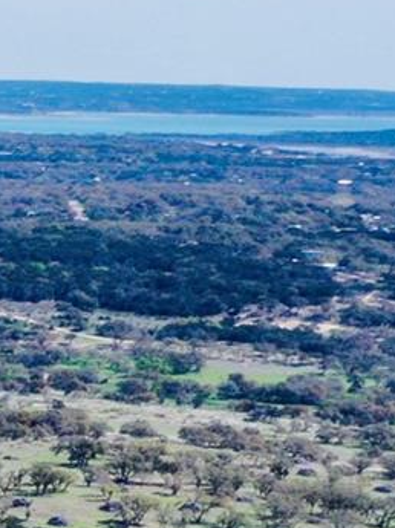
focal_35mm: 160
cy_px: 636
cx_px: -1139
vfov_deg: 12.1
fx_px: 2439
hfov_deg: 7.1
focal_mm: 10.26
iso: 100
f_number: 11
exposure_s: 1/120
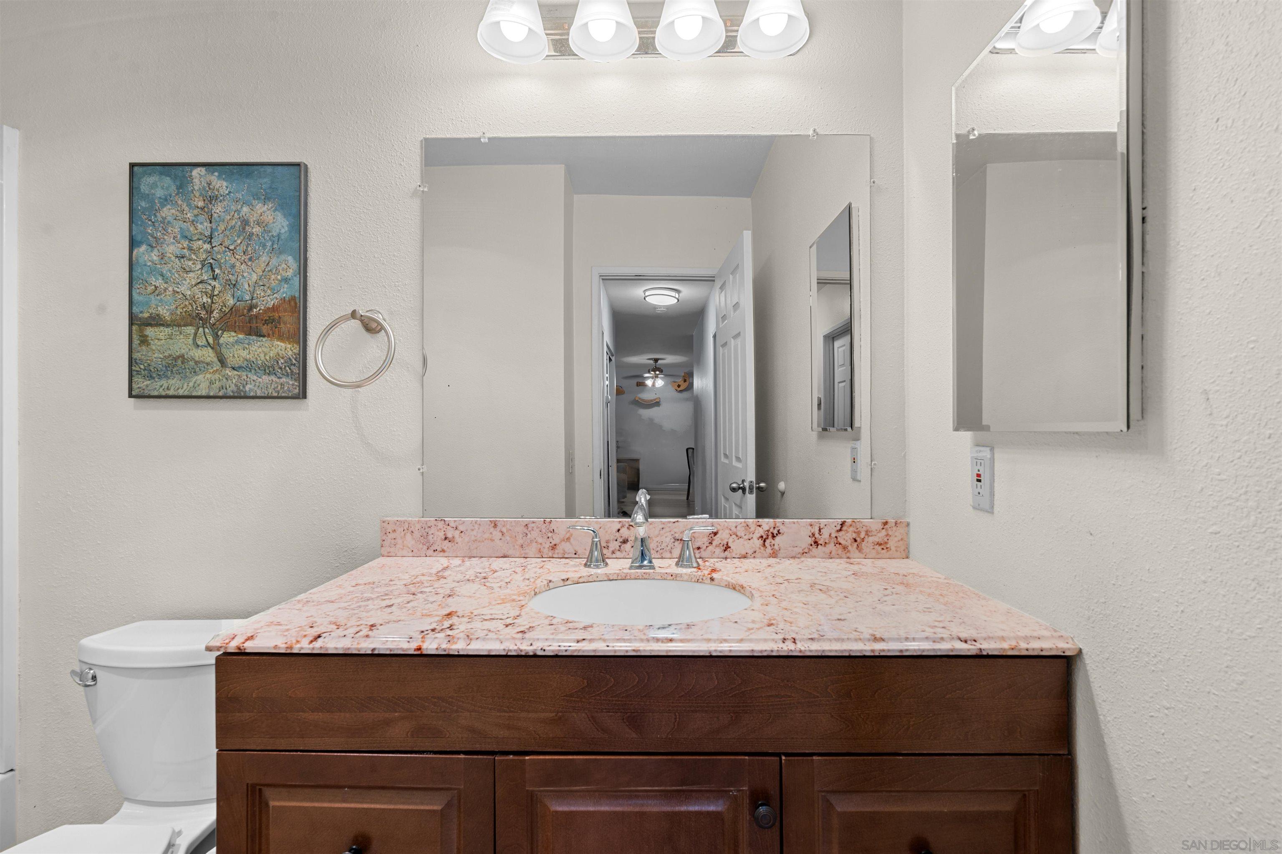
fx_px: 570
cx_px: 641
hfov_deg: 96.7
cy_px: 427
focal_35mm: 16
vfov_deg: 73.7
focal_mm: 16
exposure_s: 1/1.67
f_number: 9
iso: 100
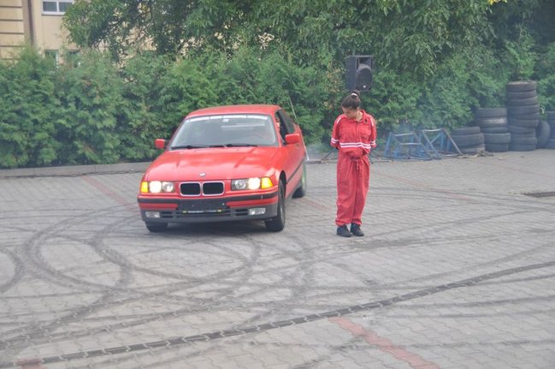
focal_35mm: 66
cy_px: 184
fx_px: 1016
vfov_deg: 20.6
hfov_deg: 30.5
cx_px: 278
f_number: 4.5
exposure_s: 1/160
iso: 450
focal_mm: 44
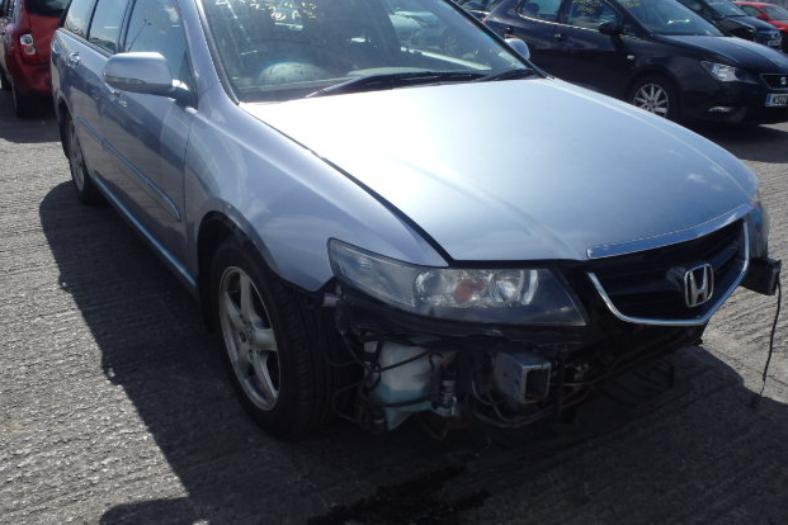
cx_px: 401
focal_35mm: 30
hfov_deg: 61.9
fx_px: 657
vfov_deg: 43.5
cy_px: 230
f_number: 11
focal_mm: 5
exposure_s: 1/160
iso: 125
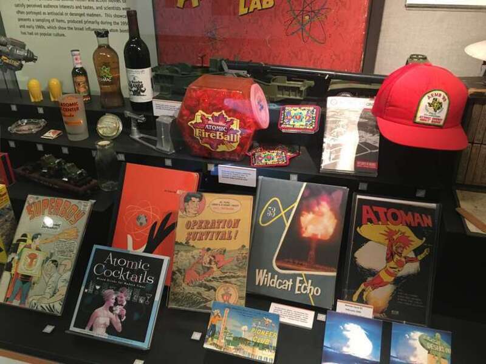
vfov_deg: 48.2
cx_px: 243
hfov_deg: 61.7
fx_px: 407
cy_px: 182
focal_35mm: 29
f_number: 2.2
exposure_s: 1/30
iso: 125
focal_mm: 4.15
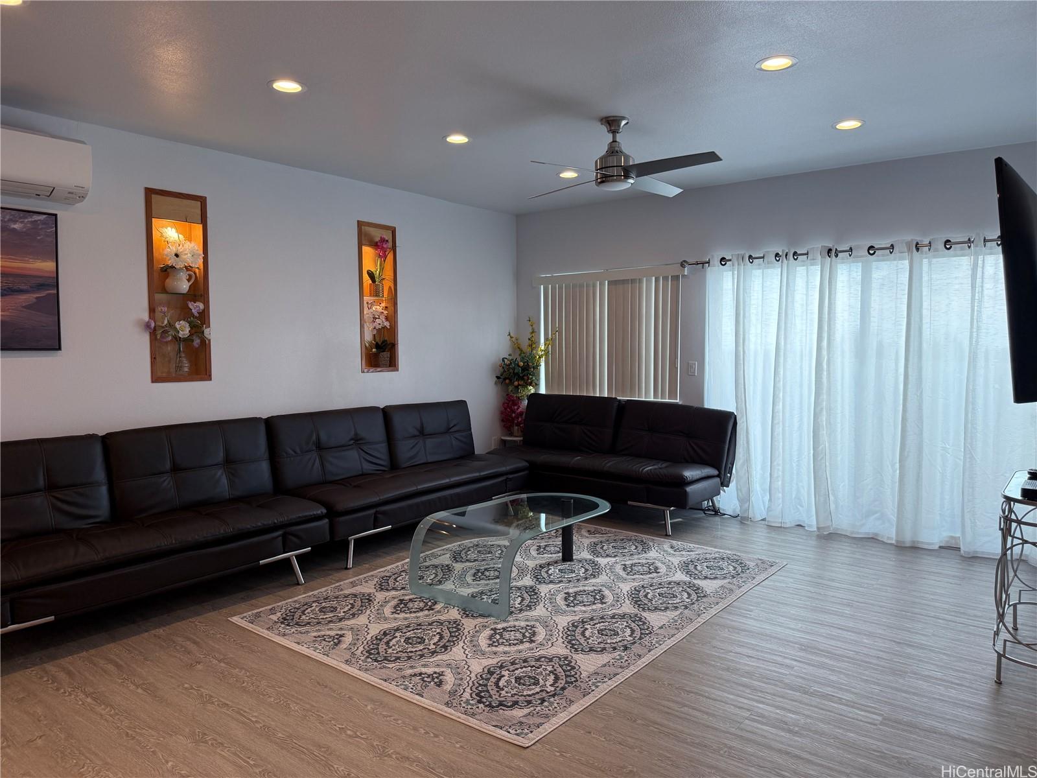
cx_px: 518
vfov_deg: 56.8
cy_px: 389
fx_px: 719
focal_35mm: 24
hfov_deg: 71.6
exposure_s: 1/286
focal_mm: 6.76
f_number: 1.78
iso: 100
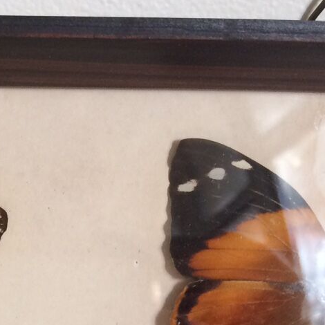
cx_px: -173
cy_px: 299
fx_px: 945
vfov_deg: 19.1
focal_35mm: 89
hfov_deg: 17.4
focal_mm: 4.15
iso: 125
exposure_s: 1/33
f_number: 2.2
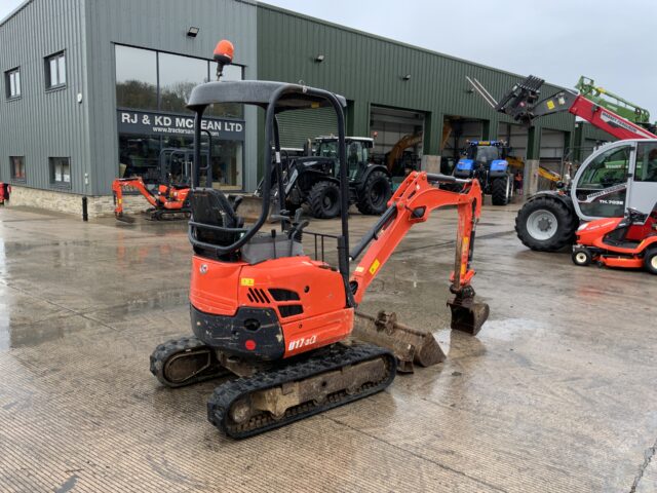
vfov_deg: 48.2
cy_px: 246
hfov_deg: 61.7
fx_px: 550
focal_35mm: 29
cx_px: 328
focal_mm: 3
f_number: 1.8
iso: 16
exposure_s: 1/134
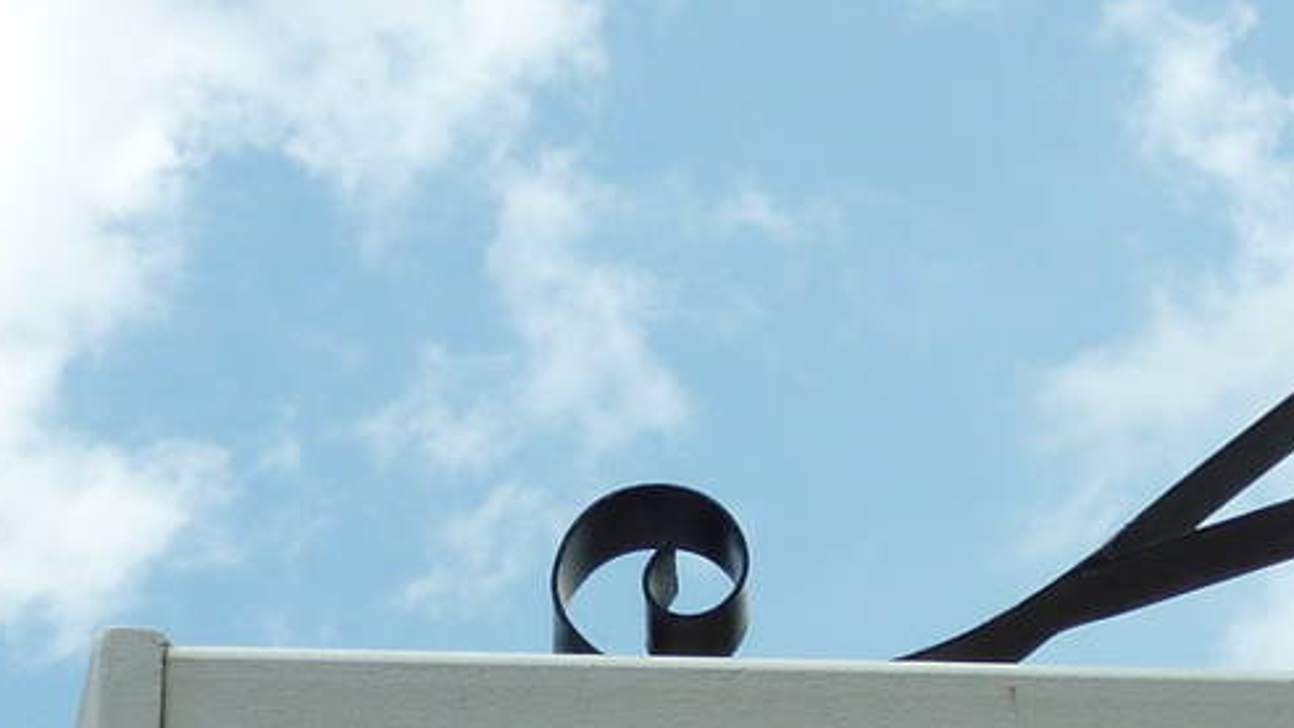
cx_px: 1268
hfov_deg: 12.5
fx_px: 5834
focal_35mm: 170
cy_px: 1445
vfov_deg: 6.9
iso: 80
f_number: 4
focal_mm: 7.9
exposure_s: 1/640
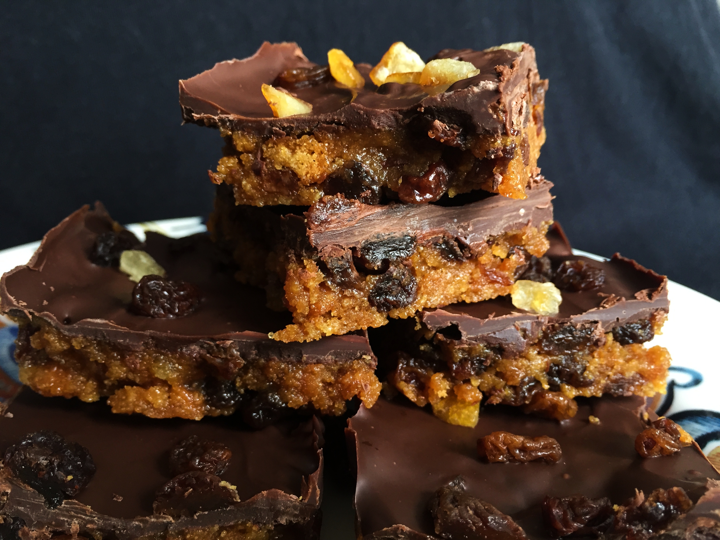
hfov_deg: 61.7
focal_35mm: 29
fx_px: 603
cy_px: 270
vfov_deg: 48.2
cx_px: 360
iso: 125
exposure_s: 1/33
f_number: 2.2
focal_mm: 4.15
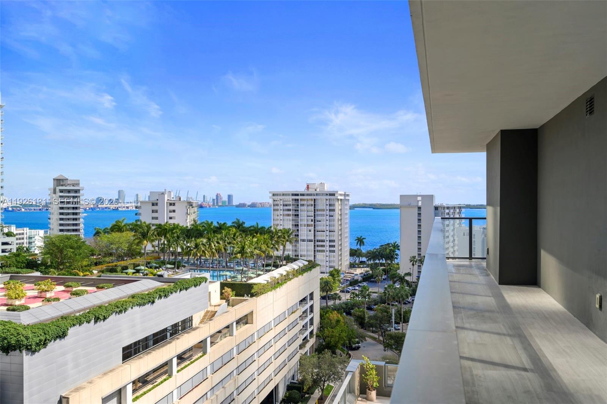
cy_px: 202
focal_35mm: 30
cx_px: 304
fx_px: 506
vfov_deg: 43.6
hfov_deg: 61.9
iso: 100
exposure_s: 1/400
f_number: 7.1
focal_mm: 30
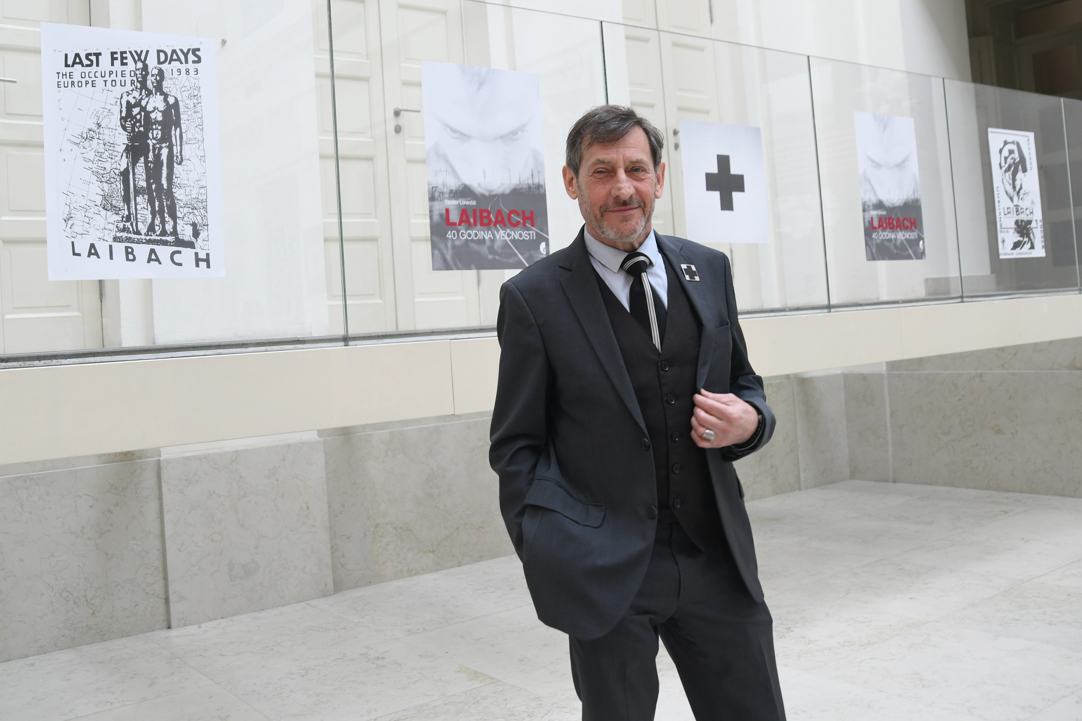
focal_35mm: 24
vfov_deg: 53.1
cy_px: 360
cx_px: 541
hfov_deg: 73.7
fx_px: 721
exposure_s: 1/80
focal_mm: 24
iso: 800
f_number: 4
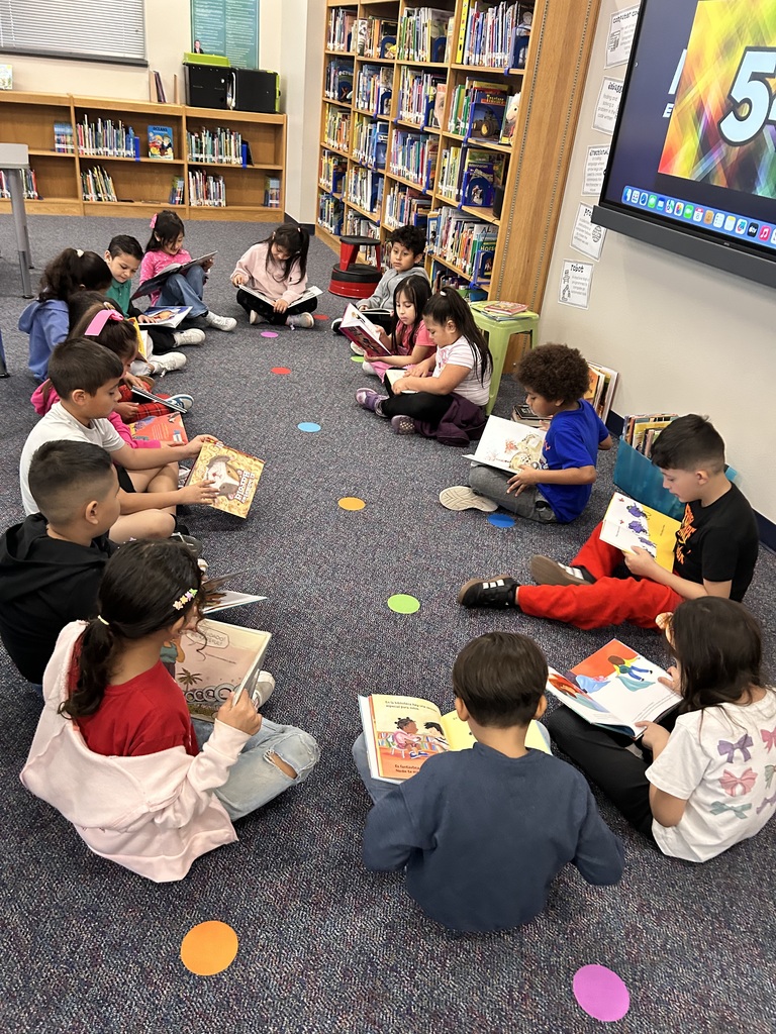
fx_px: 777
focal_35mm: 26
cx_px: 388
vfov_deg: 67.3
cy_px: 517
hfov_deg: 53.1
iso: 500
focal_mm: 5.7
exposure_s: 1/60
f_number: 1.5
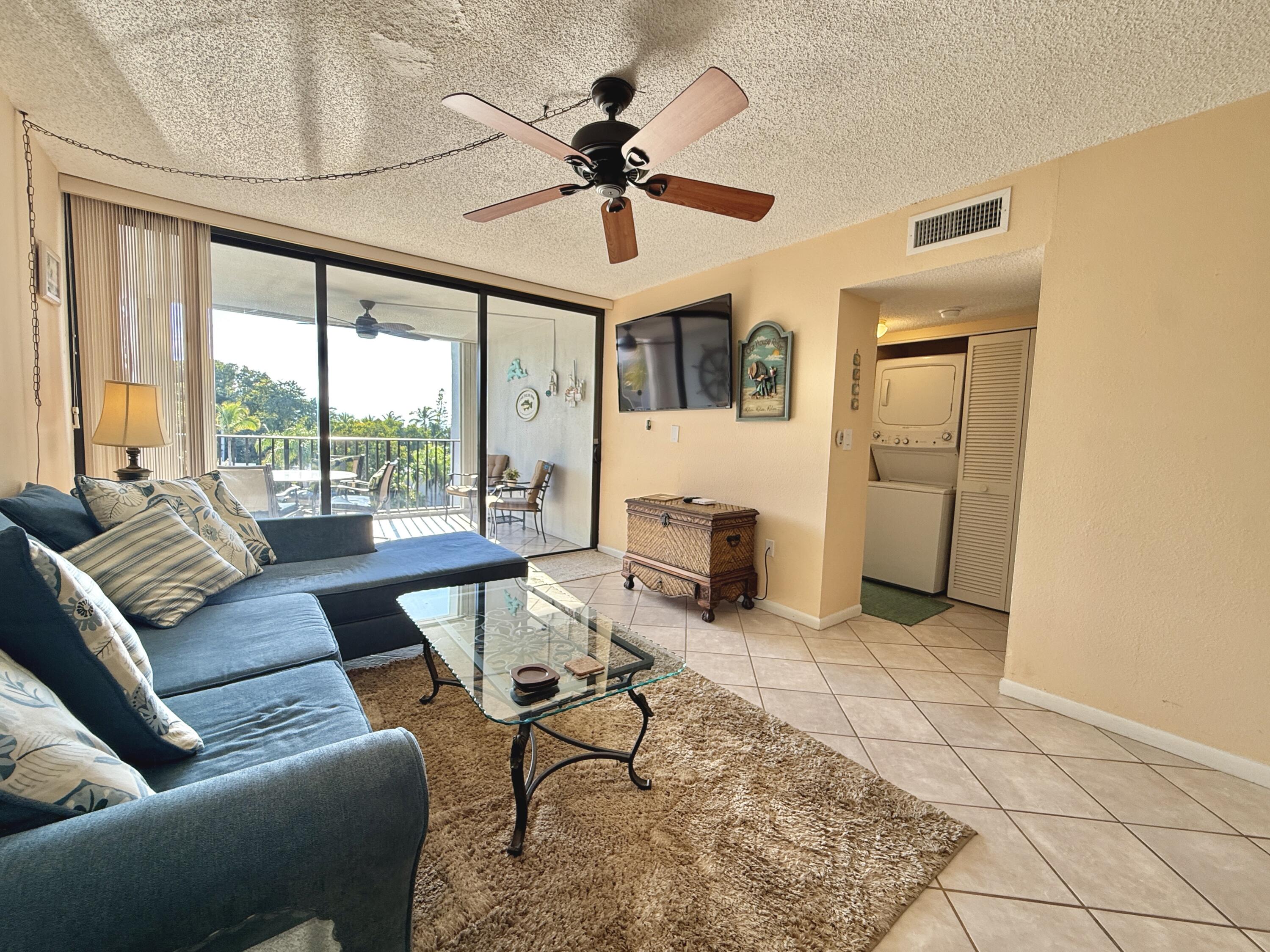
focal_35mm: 14
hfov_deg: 102.1
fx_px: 514
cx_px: 635
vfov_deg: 85.7
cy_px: 476
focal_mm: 2.22
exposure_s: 1/99
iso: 100
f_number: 2.2
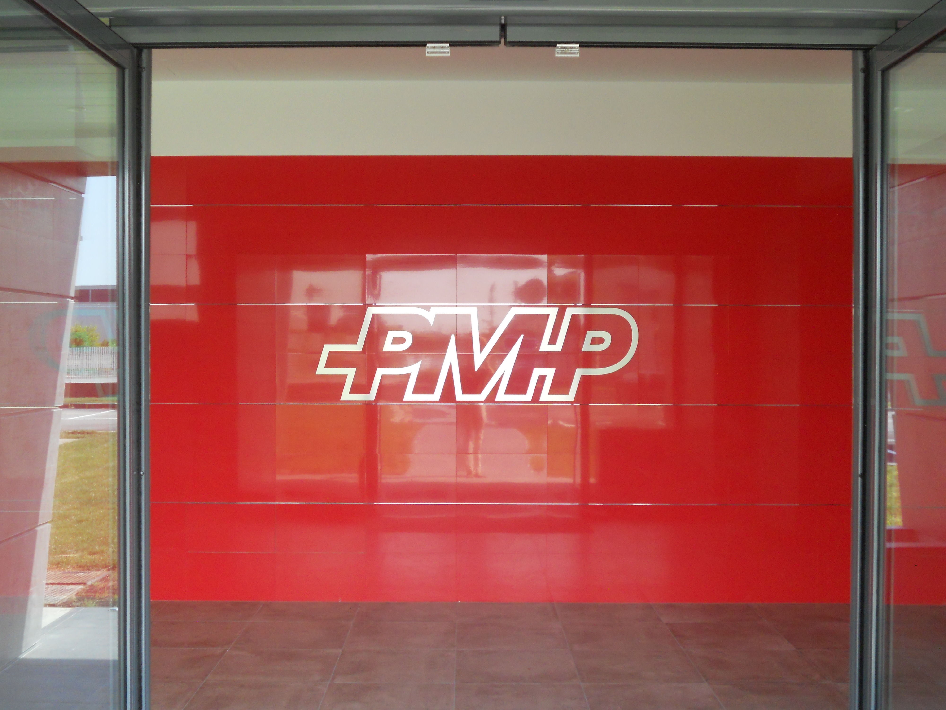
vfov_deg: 31.5
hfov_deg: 41.2
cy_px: 355
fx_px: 1257
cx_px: 473
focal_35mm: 46
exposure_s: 1/125
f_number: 4.3
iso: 250
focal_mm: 8.2
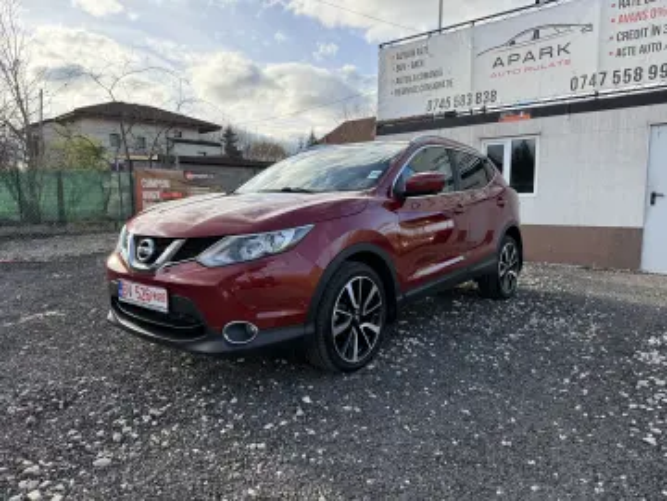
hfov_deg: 71.6
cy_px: 250
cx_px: 334
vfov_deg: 56.8
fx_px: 462
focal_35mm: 24
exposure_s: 1/1770
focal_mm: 6.76
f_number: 1.78
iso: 100
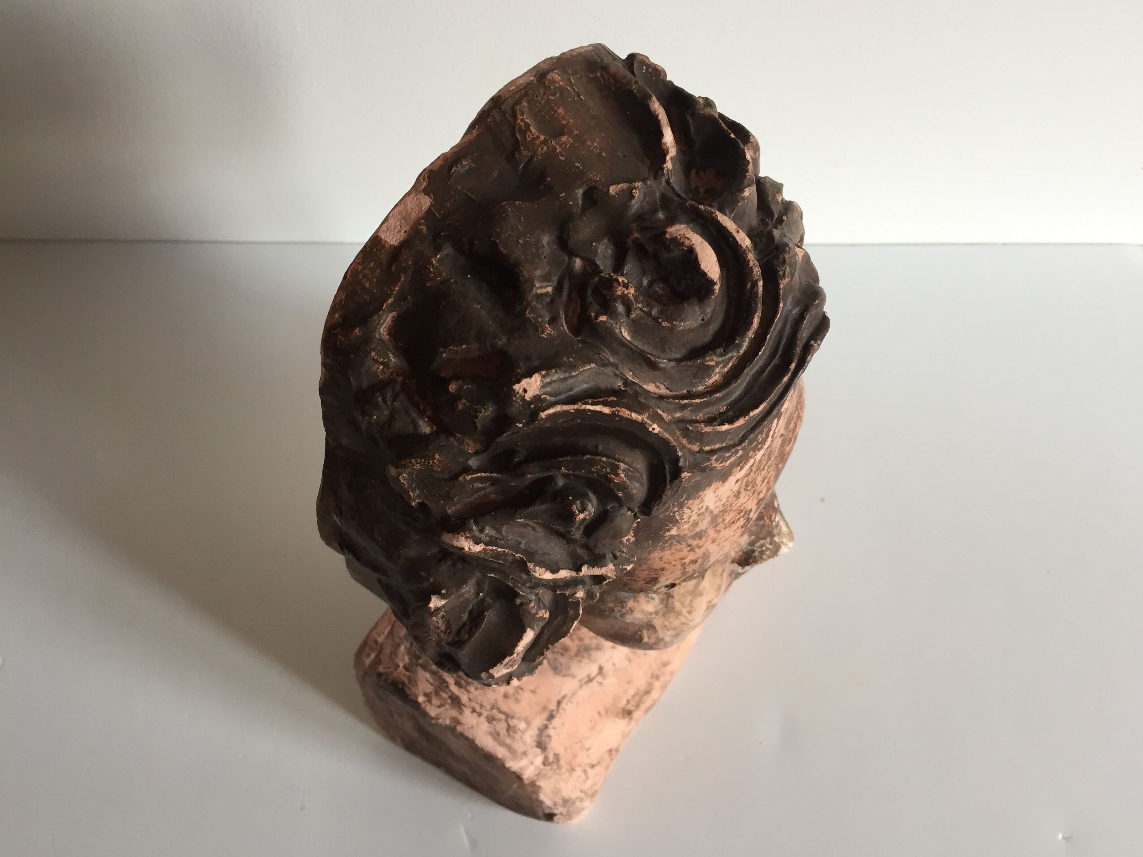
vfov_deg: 46.8
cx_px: 582
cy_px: 424
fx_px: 991
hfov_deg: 60.0
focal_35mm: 30
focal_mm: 4.15
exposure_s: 1/33
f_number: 2.2
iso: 40
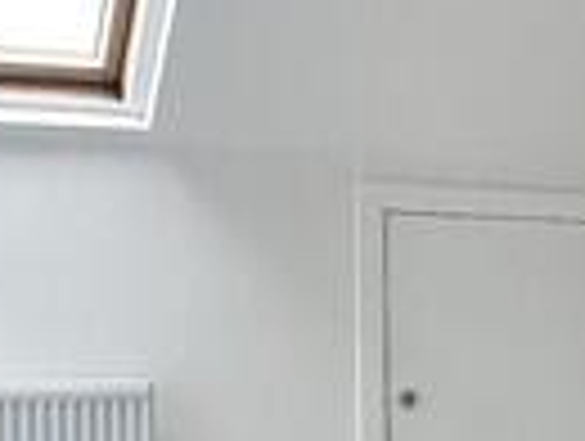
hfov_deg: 15.2
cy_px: 454
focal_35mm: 110
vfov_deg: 13.3
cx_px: 1084
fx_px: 1862
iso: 50
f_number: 2.2
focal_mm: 2.22
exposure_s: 1/99
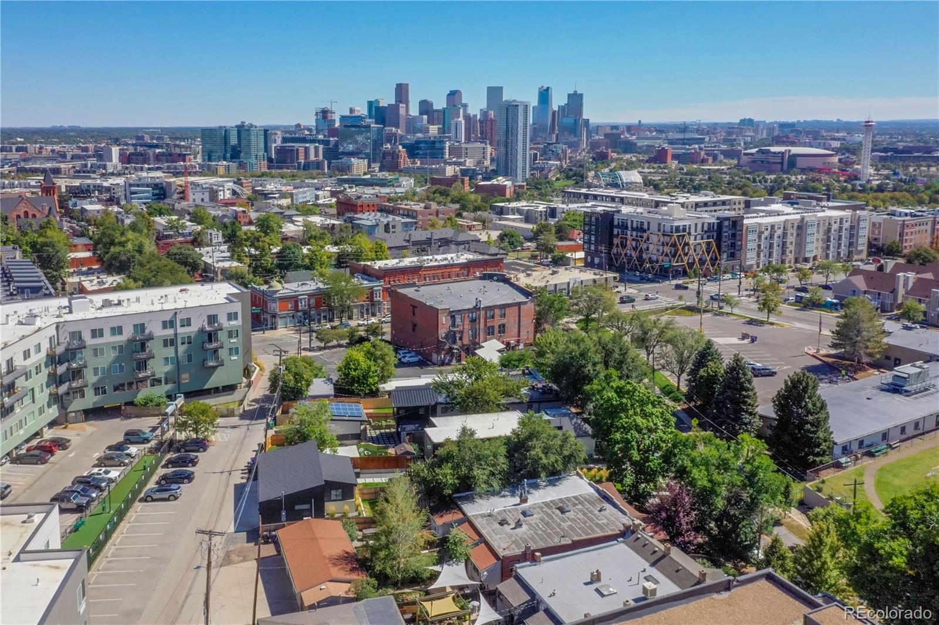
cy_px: 312
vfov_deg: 46.4
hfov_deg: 65.5
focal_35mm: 28
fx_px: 730
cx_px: 470
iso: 800
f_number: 8
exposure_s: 1/1600
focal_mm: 10.26
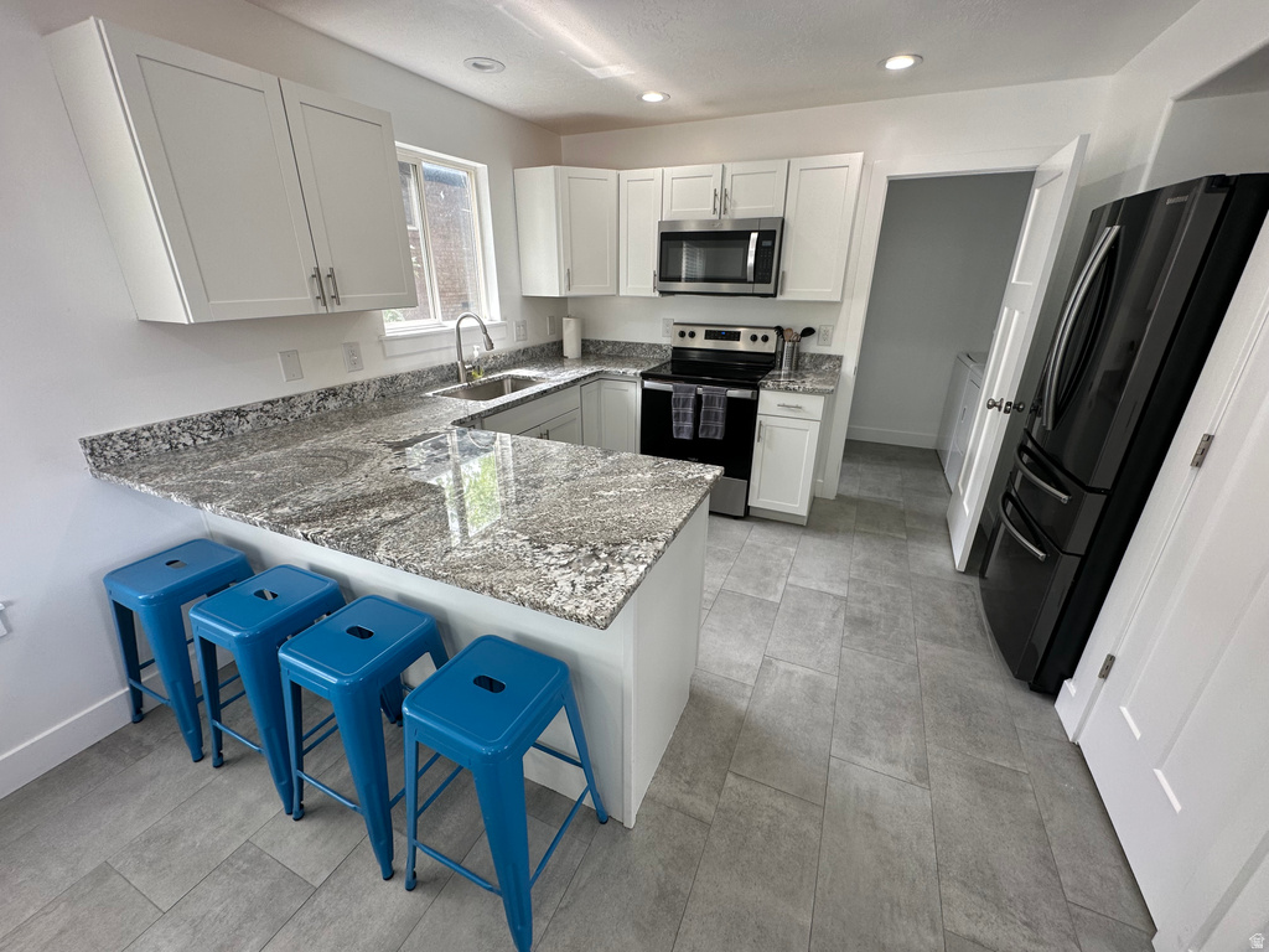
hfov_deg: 102.1
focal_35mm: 14
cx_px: 634
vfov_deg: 85.7
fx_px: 513
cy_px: 476
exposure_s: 1/120
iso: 64
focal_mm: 2.22
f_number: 2.2
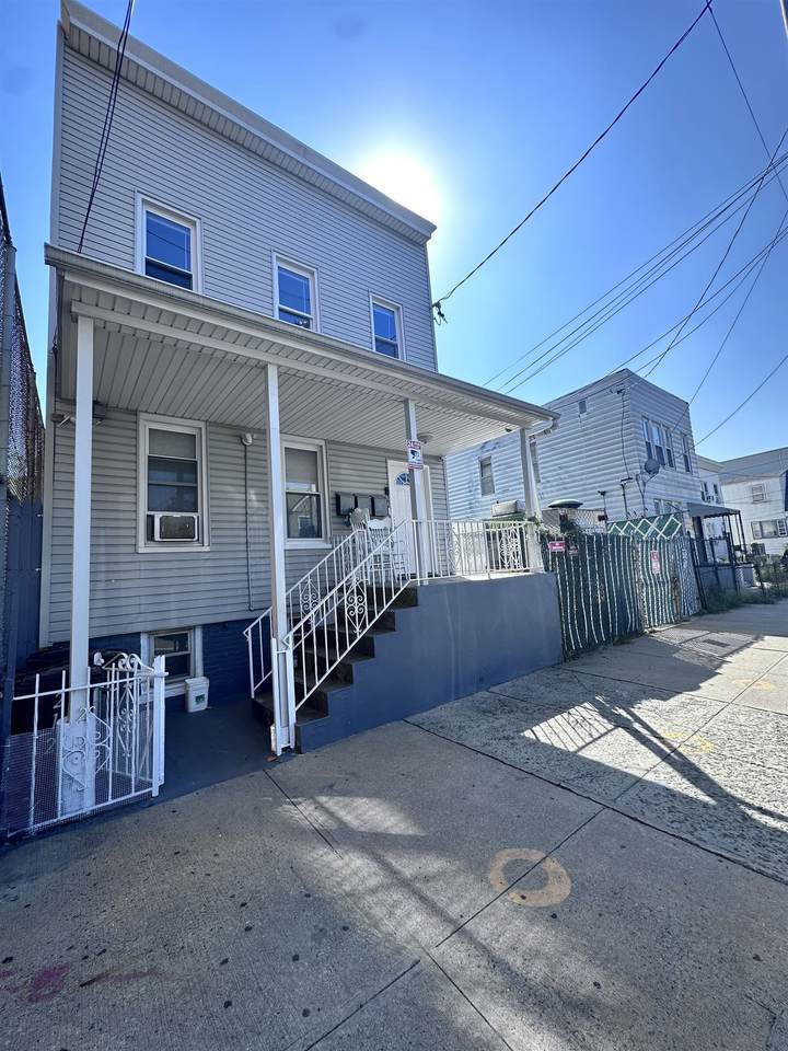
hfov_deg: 85.7
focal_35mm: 14
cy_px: 526
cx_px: 394
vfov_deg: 102.1
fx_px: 425
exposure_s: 1/812
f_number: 2.2
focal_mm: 2.22
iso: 40
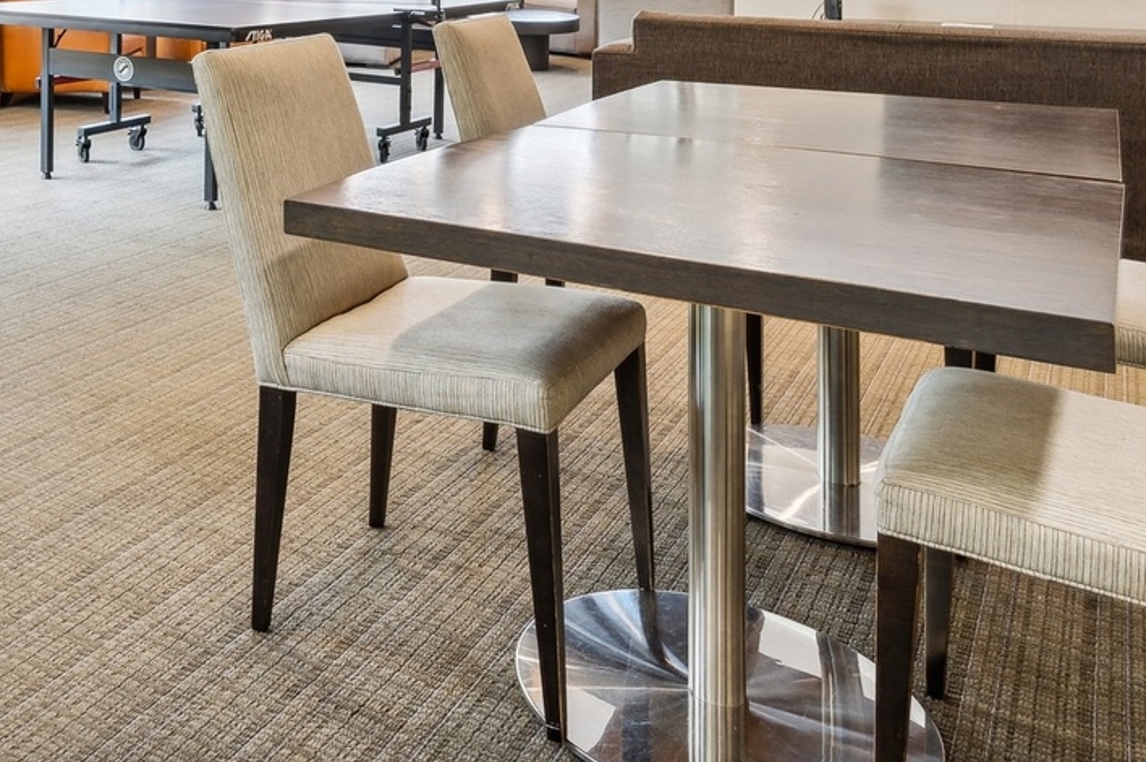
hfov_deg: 45.4
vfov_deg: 30.3
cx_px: 136
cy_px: -94
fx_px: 1241
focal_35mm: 39
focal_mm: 17
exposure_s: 1/10
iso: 200
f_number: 9.5
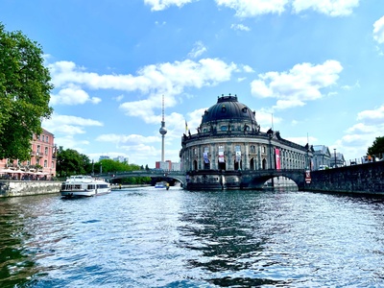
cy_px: 144
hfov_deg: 67.3
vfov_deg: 53.1
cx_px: 192
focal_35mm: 26
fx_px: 288
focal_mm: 5.1
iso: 32
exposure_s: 1/5917
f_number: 1.6
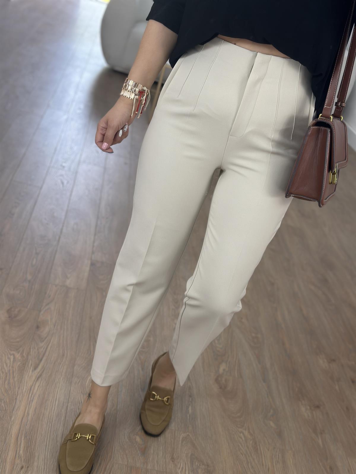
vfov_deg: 39.7
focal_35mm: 48
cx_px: 178
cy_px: 237
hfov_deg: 30.3
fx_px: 658
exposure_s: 1/246
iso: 80
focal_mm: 6.86
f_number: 1.78
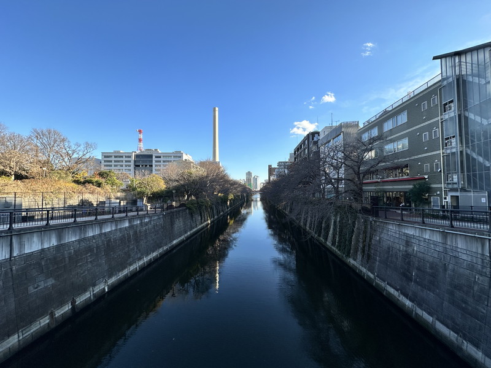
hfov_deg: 102.1
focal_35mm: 14
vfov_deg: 85.7
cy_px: 184
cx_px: 246
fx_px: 199
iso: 40
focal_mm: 2.22
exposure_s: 1/875
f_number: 2.2
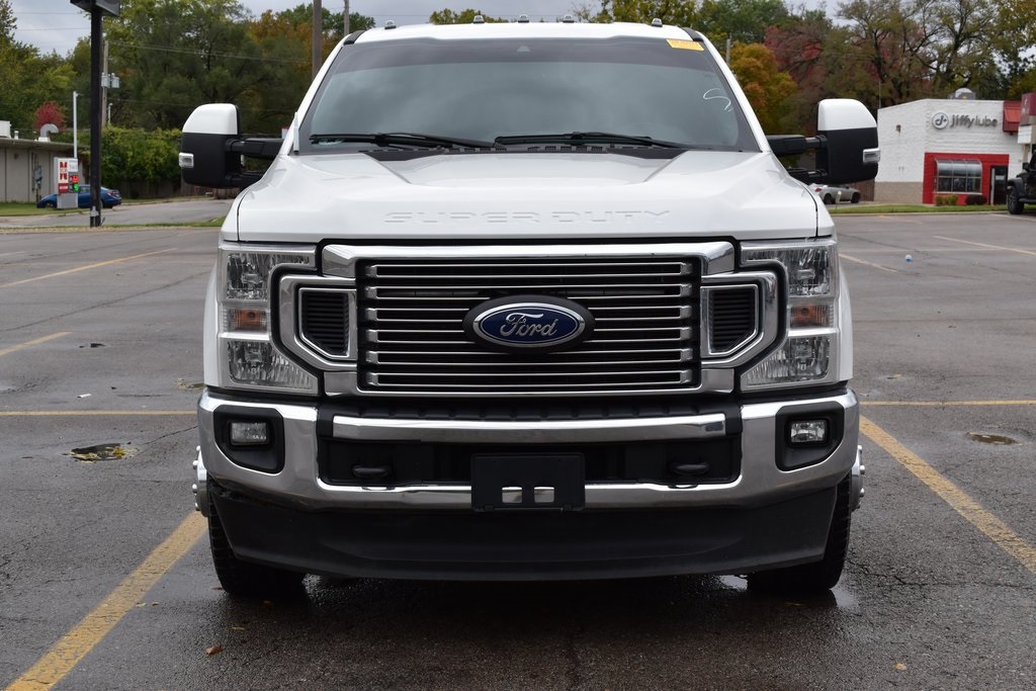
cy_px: 346
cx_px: 518
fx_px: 1640
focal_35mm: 57
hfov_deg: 35.0
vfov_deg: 23.8
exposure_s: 1/200
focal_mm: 38
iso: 400
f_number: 10
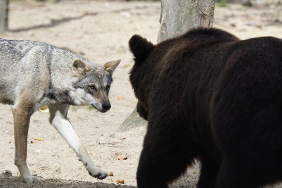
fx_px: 2585
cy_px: 73
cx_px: 146
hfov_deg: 6.2
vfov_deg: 4.2
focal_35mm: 330
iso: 100
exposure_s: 1/500
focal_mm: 160
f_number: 4
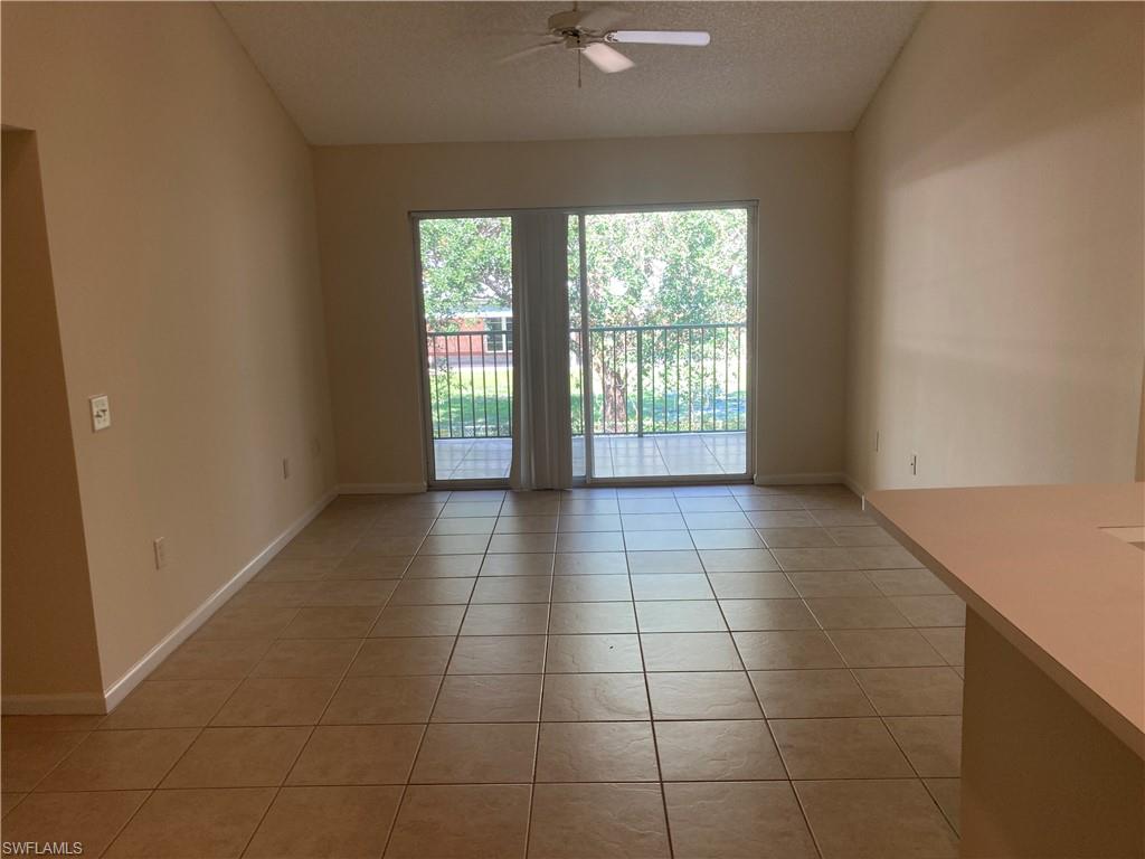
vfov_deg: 49.7
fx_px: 926
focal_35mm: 28
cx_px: 572
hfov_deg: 63.4
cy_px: 430
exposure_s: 1/60
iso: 64
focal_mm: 3.99
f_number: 1.8
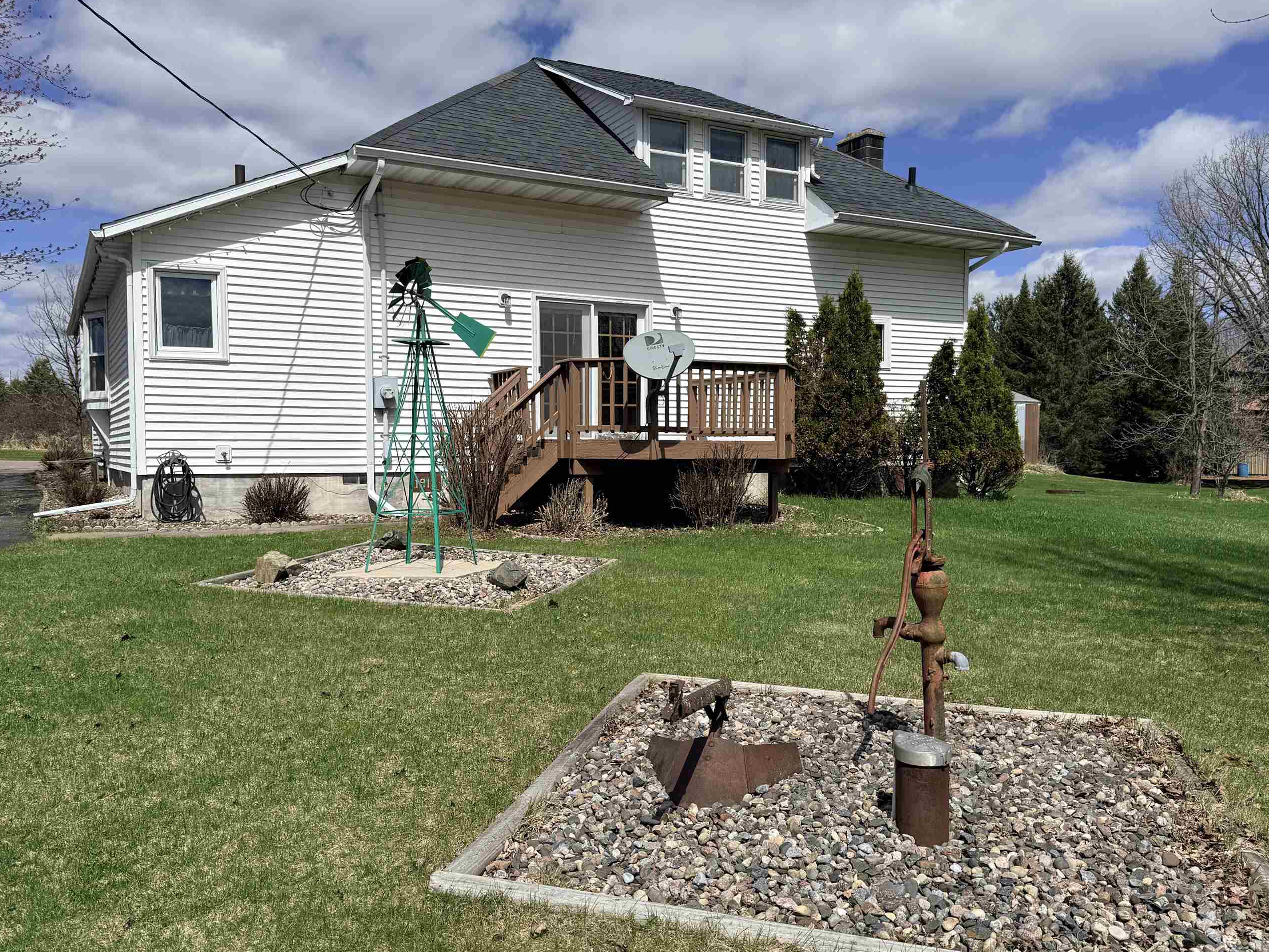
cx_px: 640
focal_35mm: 29
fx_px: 1063
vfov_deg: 48.2
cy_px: 498
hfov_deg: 61.7
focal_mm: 6.76
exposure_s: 1/9091
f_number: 1.78
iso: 80
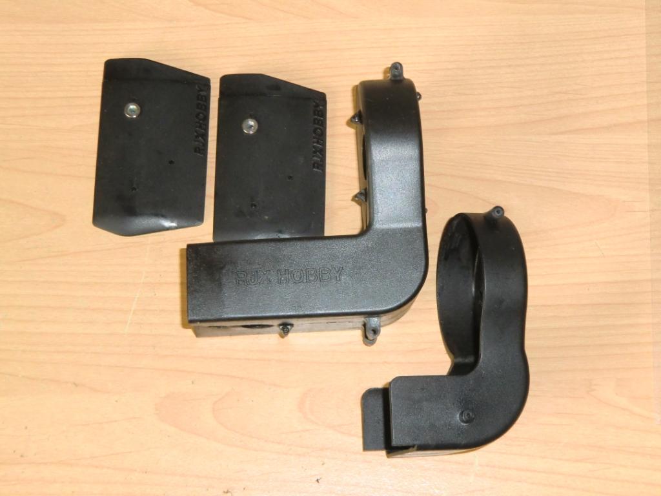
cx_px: 330
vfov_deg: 22.6
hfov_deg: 29.8
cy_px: 248
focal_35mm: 65
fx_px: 1241
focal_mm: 11.6
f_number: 4.4
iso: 400
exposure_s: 1/25
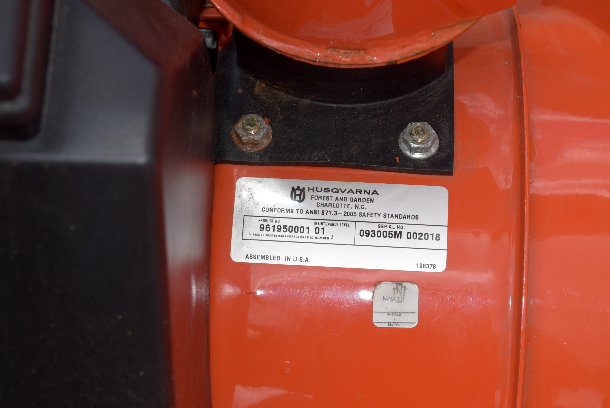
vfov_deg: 16.6
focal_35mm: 82
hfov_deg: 24.6
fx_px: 1399
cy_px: 204
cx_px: 305
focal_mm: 55
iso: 100
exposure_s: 1/200
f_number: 8
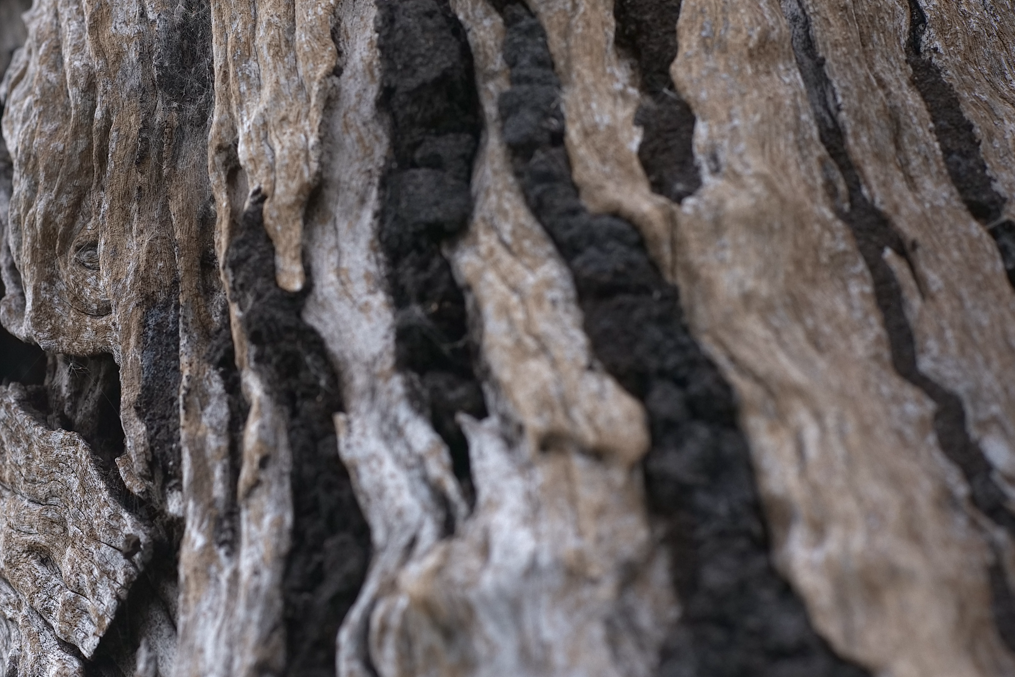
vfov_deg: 14.9
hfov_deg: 22.0
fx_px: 2594
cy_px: 276
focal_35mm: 92
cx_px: 307
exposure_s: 1/320
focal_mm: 50
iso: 800
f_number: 5.6
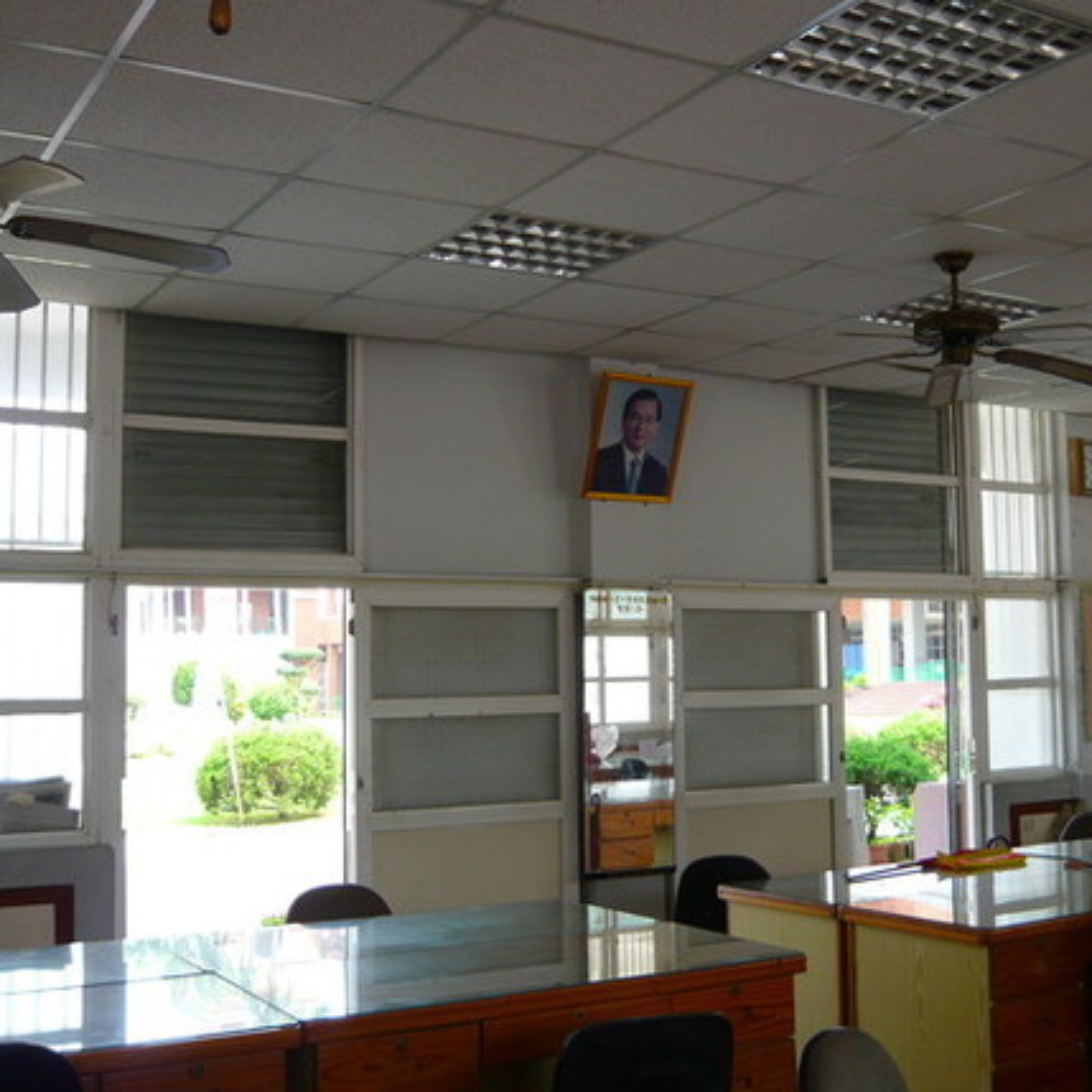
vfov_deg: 40.0
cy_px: 529
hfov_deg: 39.6
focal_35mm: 42
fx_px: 1499
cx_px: 723
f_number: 3.1
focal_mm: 5.5
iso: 100
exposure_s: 1/80
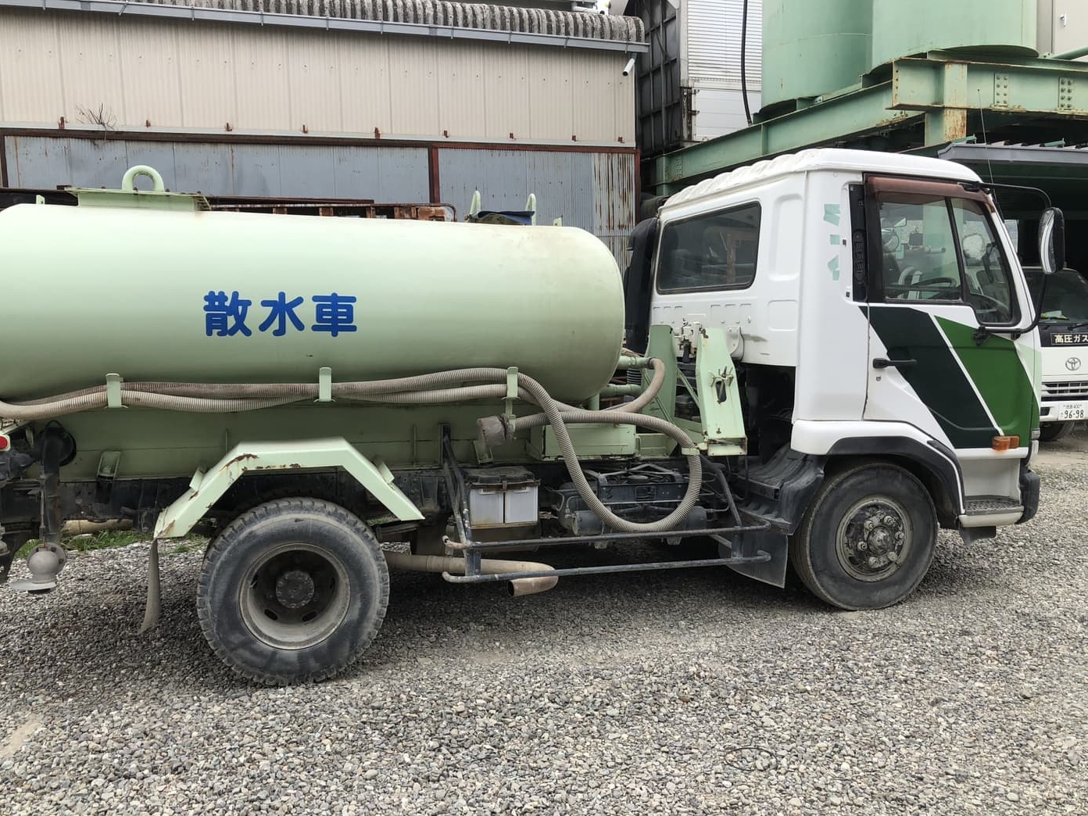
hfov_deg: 60.0
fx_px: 943
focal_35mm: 30
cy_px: 399
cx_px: 526
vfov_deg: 46.8
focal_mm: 3.99
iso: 20
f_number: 1.8
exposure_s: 1/607
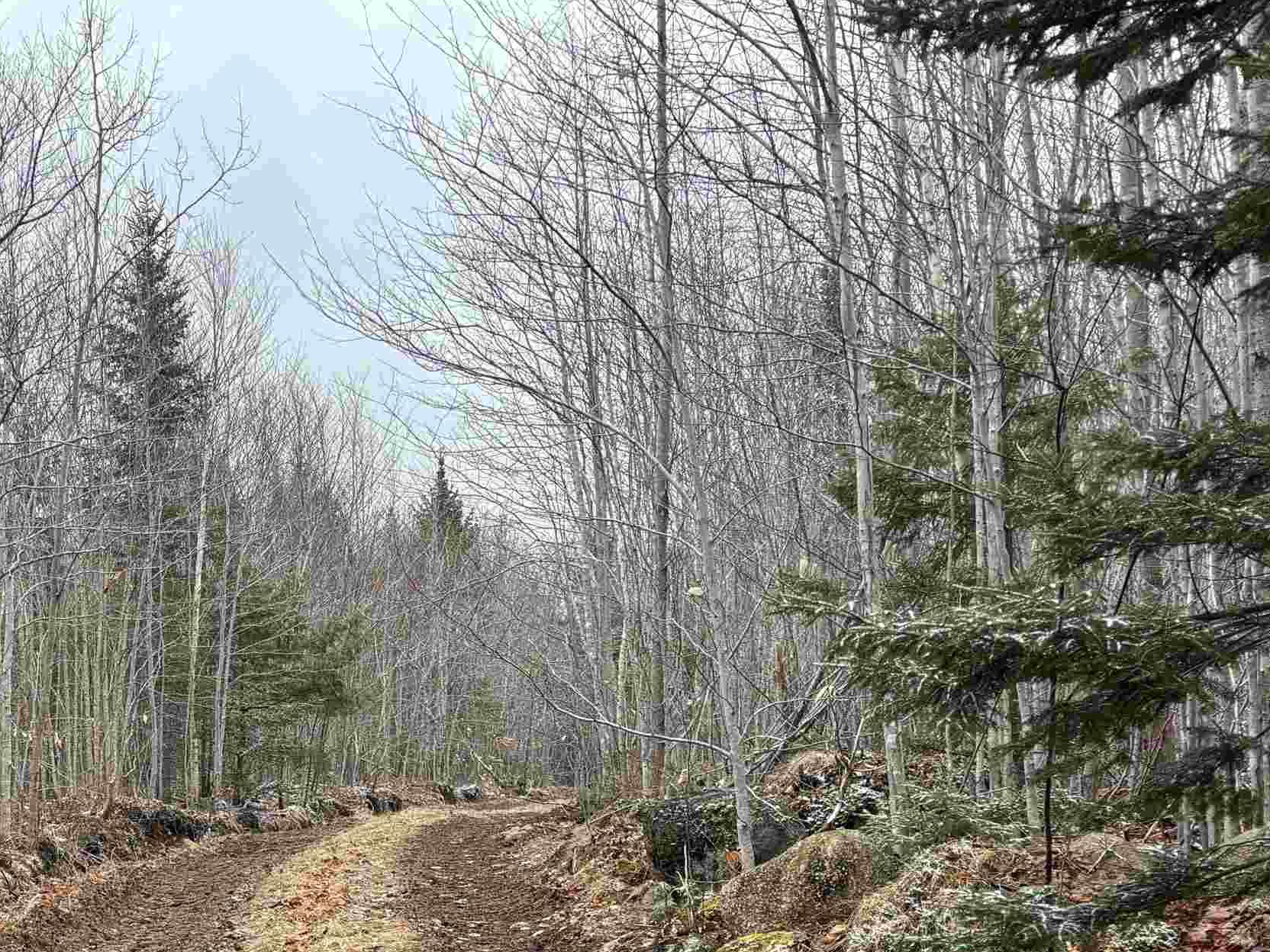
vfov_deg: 29.2
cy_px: 835
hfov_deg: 37.6
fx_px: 1761
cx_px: 176
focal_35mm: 48
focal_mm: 5.96
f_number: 1.6
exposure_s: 1/1080
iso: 50
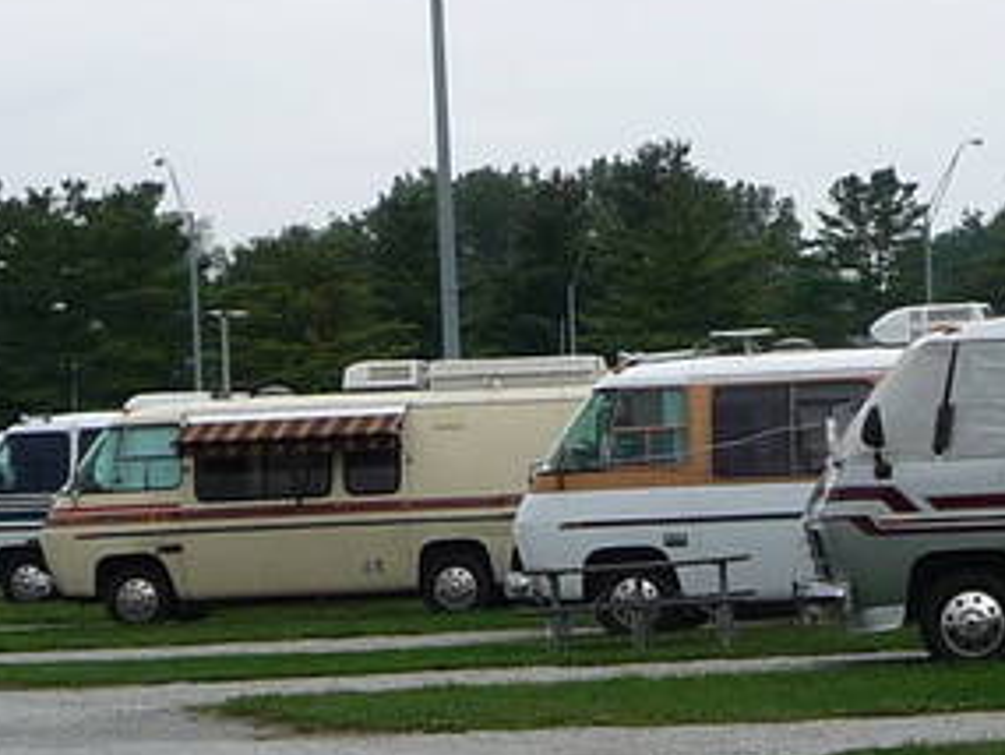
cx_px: 949
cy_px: 540
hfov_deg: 13.7
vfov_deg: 10.4
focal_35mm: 142
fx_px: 4124
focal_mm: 5
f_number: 3.4
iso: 100
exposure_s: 1/640
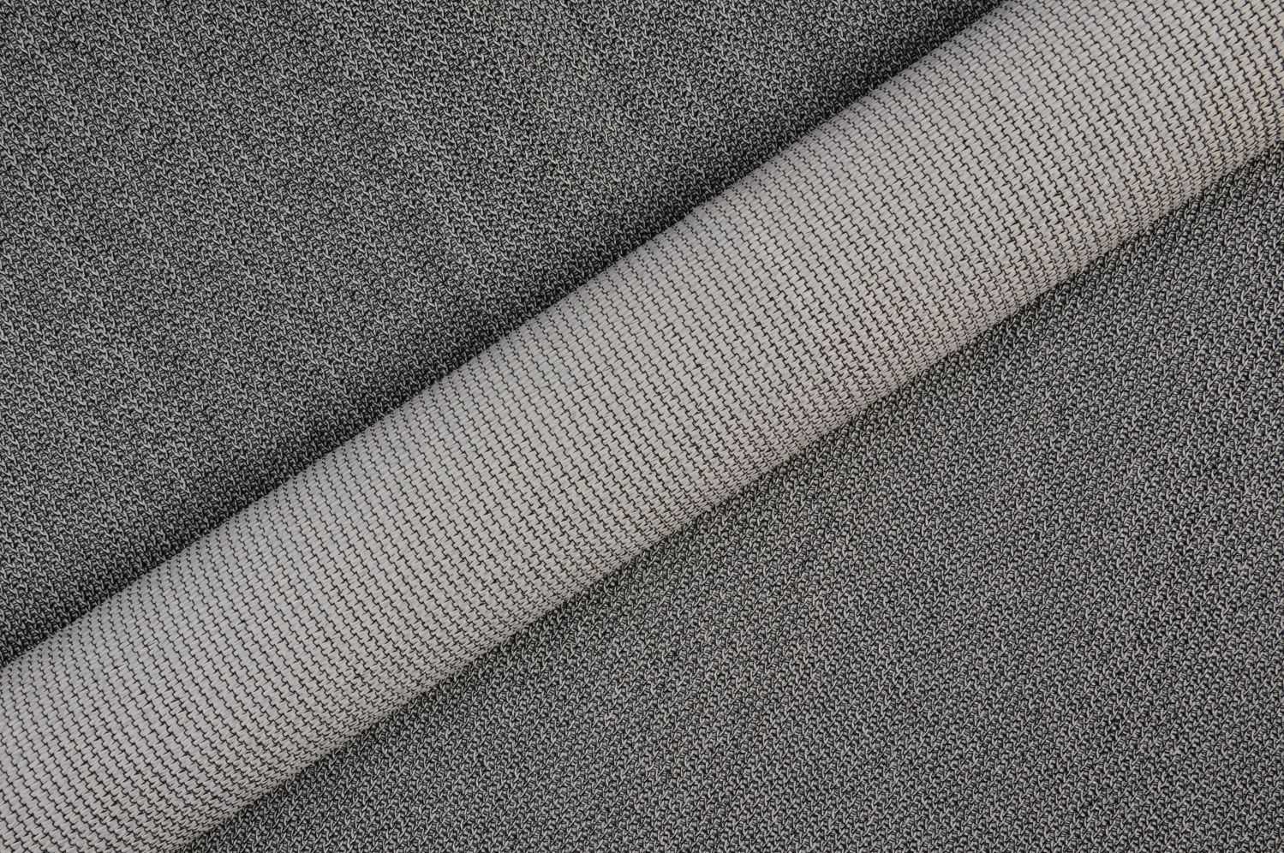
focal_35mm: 57
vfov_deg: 23.7
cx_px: 642
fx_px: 2031
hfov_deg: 35.1
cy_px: 426
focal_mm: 38
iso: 200
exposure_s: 1/60
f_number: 18
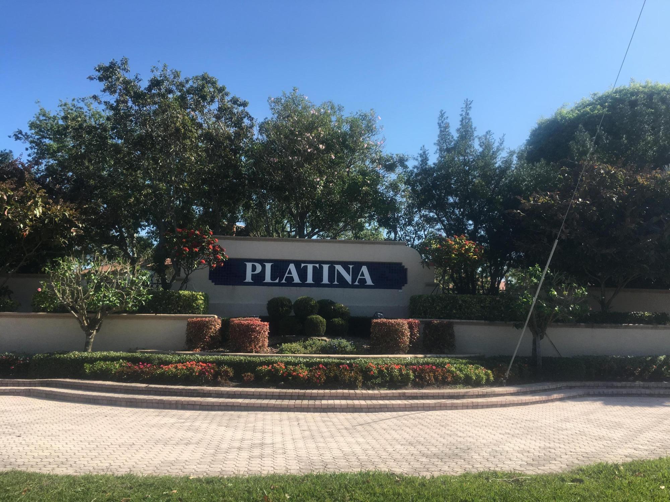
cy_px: 251
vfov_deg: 48.2
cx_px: 335
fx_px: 561
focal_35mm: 29
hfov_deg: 61.7
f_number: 2.2
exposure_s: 1/1083
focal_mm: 4.15
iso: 25
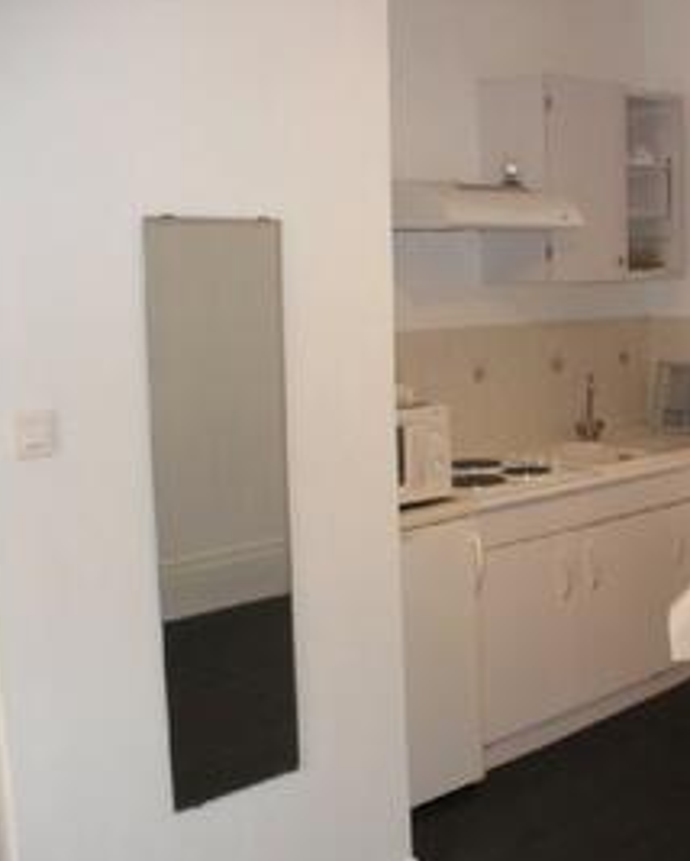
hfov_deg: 31.9
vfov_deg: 40.3
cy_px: 432
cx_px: 555
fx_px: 1173
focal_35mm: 46
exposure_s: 1/45
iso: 200
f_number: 3.2
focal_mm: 6.3
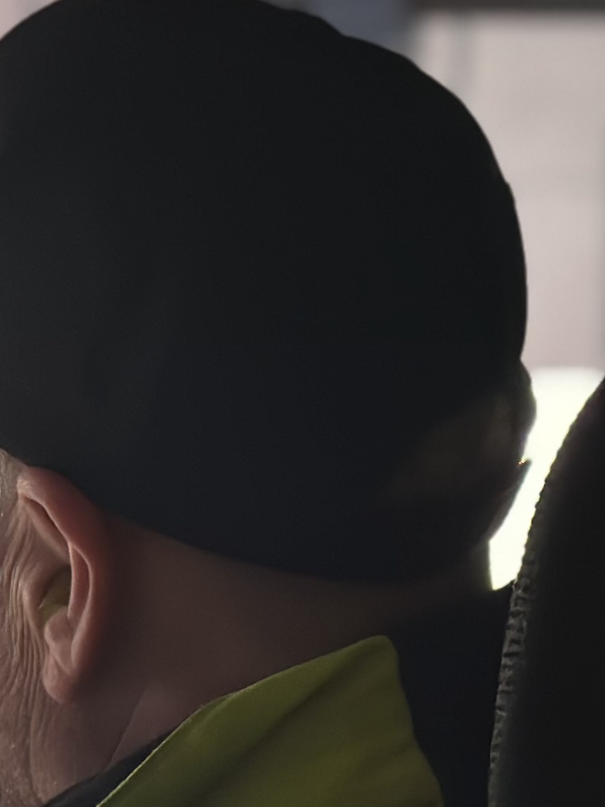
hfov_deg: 7.7
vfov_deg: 10.5
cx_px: -570
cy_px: 967
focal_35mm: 185
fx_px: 4309
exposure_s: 1/441
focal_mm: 6.86
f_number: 1.78
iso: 80
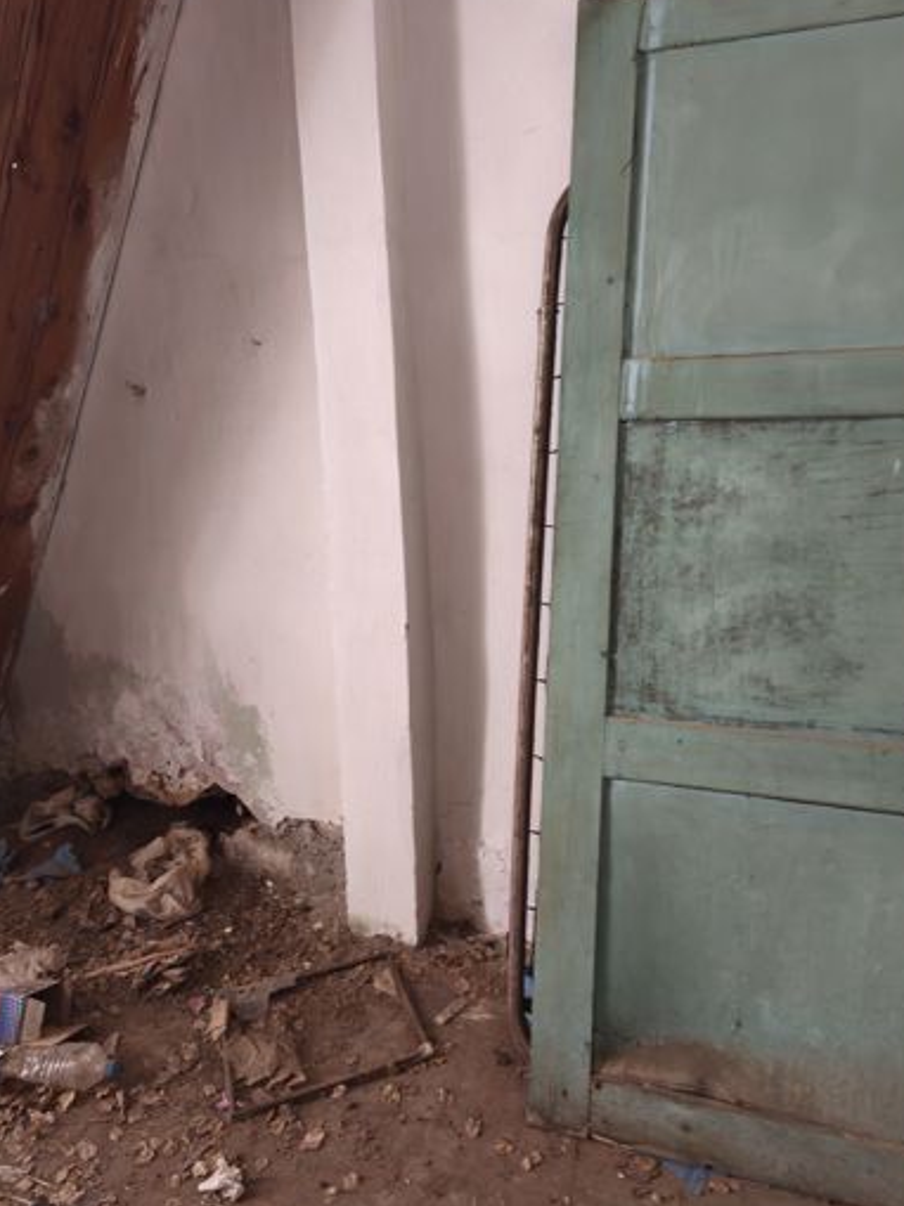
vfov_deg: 71.6
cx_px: 465
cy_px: 596
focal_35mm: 24
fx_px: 836
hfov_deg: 56.8
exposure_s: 1/100
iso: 6400
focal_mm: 5.35
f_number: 1.7
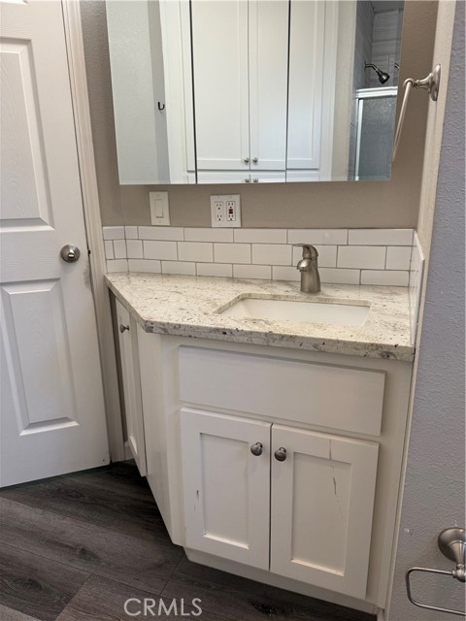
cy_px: 310
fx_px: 431
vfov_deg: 71.6
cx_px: 233
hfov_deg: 56.8
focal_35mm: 24
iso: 125
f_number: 1.78
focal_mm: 6.76
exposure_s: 1/120
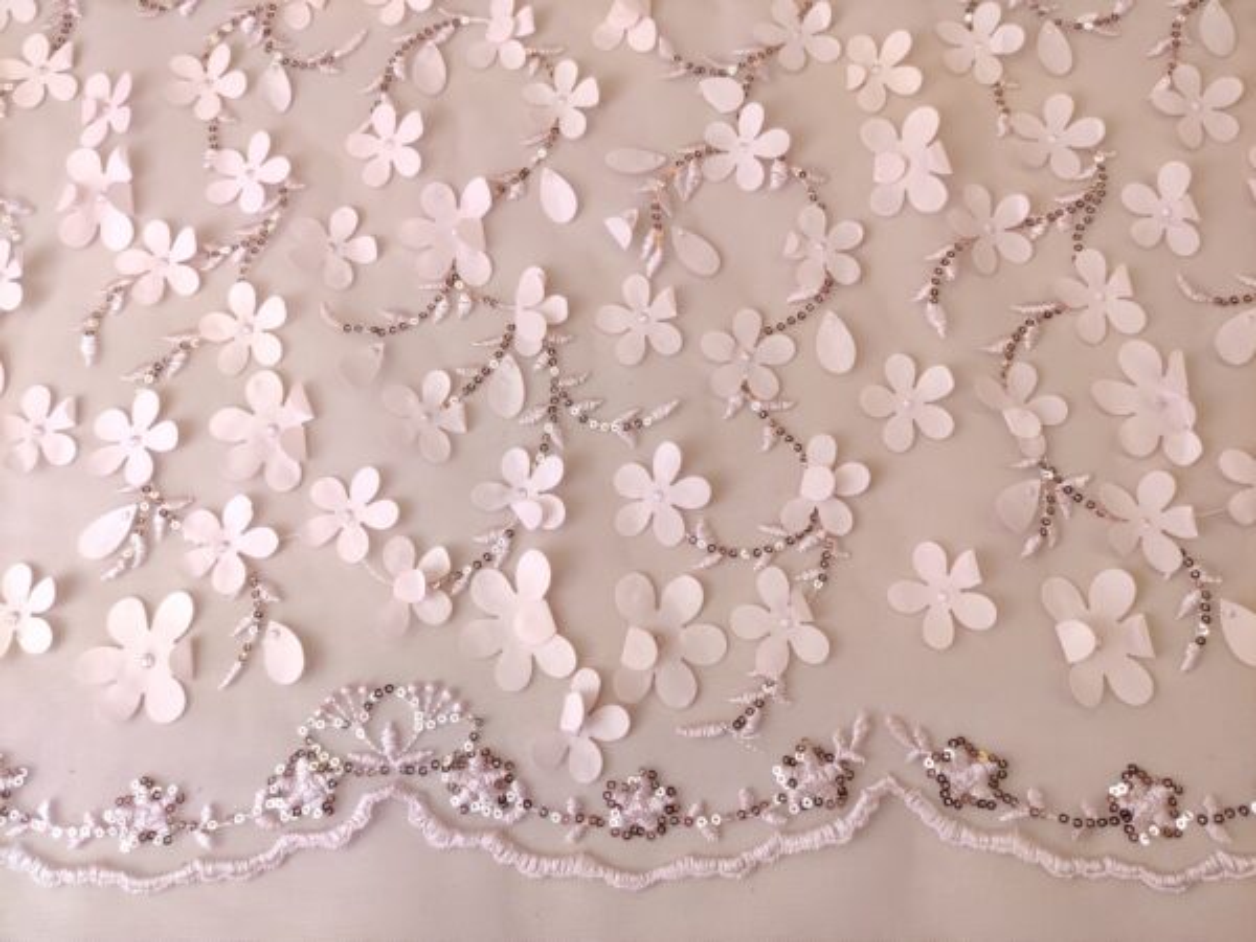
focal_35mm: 25
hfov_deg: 69.4
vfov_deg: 54.9
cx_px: 628
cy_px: 471
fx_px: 907
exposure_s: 1/200
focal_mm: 5.43
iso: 200
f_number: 1.89
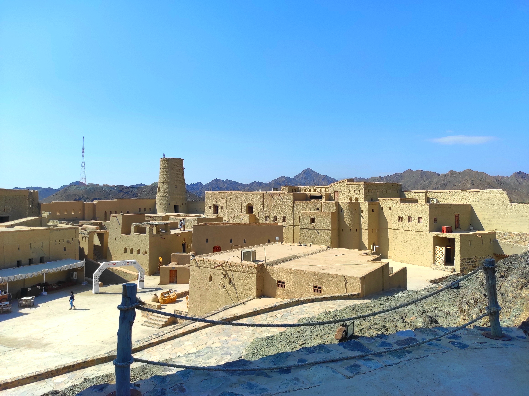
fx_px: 382
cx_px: 264
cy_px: 198
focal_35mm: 25
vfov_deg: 54.8
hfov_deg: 69.4
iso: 100
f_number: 1.89
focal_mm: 5.43
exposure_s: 1/2000
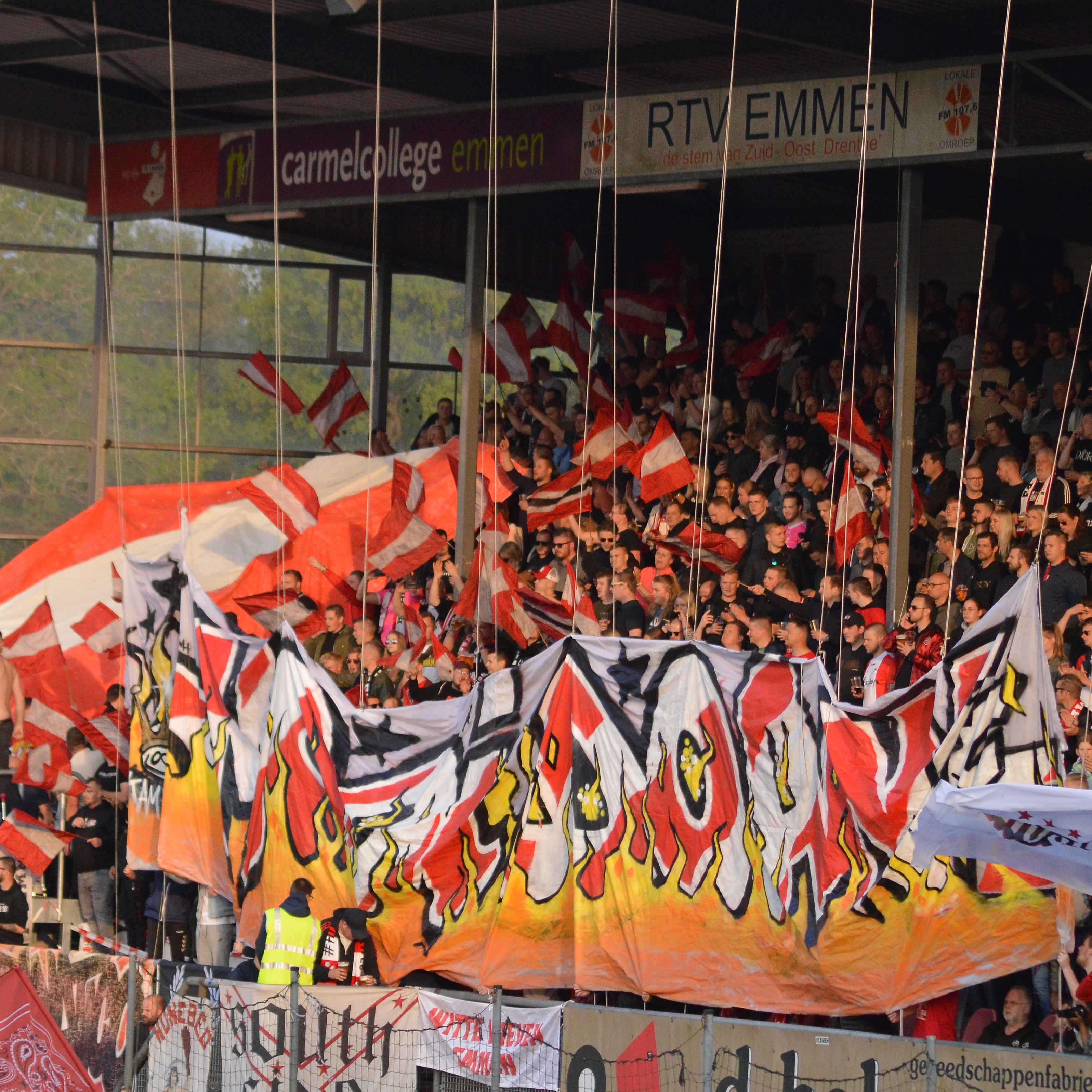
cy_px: 621
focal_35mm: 240
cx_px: 275
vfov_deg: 7.3
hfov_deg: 7.3
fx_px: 8566
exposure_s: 1/1600
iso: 720
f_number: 4
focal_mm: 100
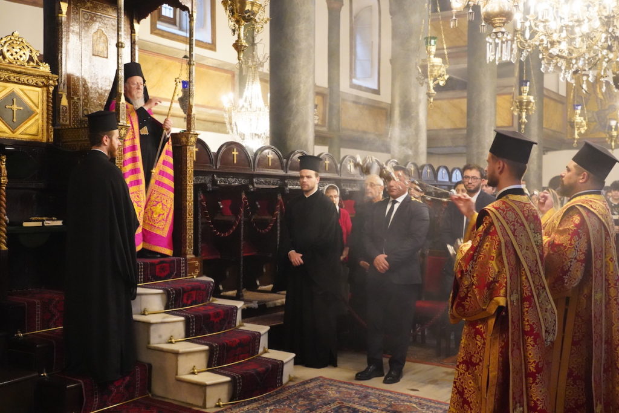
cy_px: 206
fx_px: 653
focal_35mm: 38
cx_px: 310
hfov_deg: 50.7
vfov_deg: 35.1
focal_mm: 38
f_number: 5.6
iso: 16000
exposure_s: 1/80
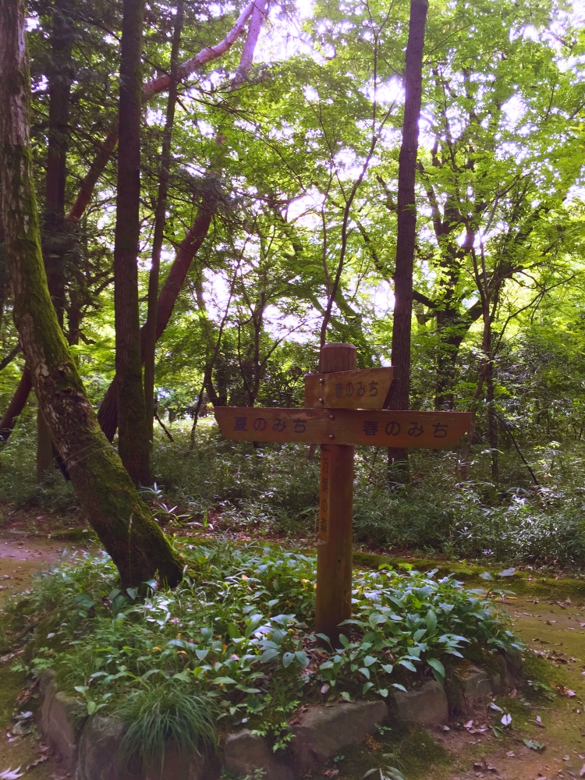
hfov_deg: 48.2
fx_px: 653
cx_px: 292
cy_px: 390
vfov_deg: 61.7
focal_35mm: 29
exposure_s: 1/30
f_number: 2.2
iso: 32
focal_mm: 4.15
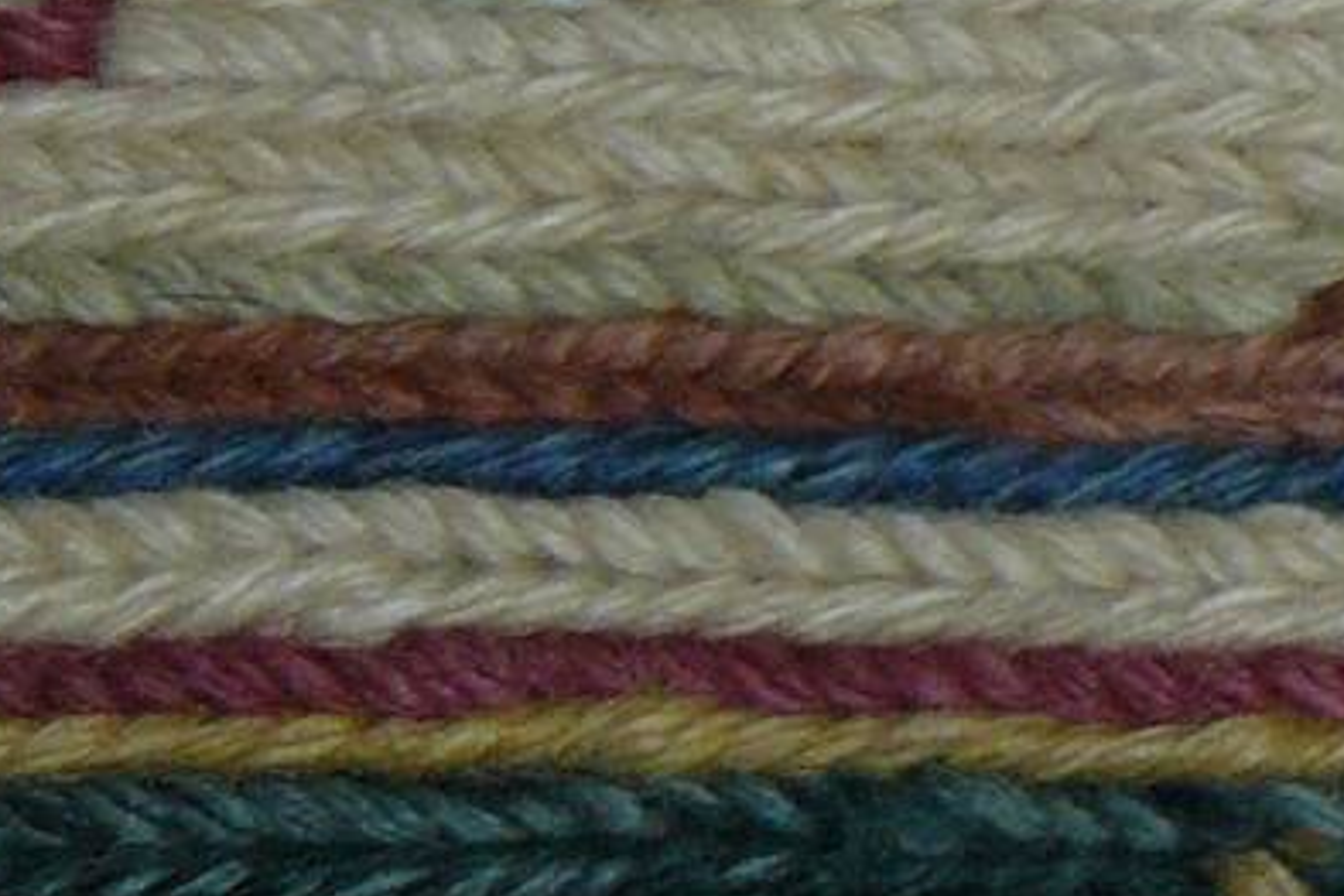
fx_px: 7279
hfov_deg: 9.7
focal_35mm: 195
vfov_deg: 7.0
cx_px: 2797
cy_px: -267
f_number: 2.8
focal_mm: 6
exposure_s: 1/20
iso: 100
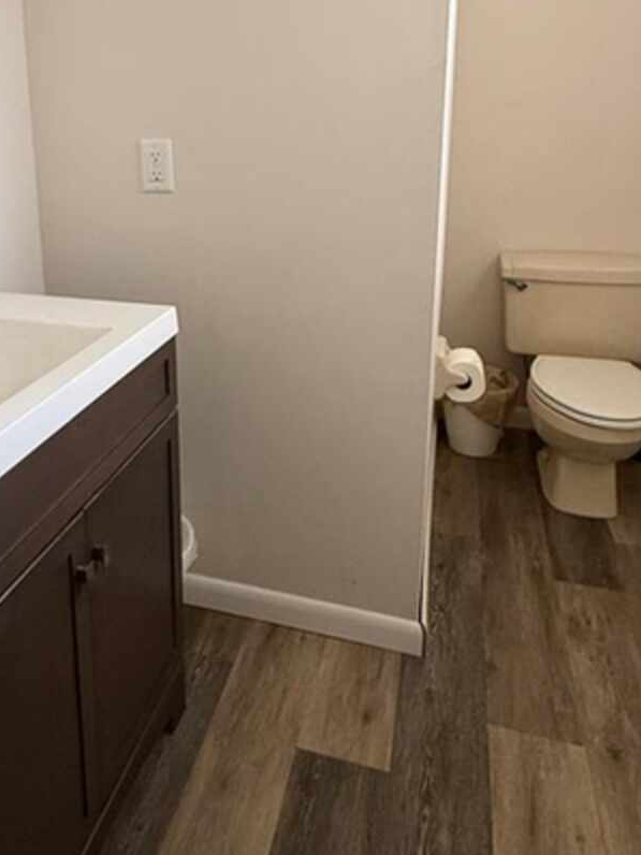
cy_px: 272
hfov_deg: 45.8
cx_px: 195
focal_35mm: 30
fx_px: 741
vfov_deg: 58.3
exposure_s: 1/66
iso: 320
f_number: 2.2
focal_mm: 2.22
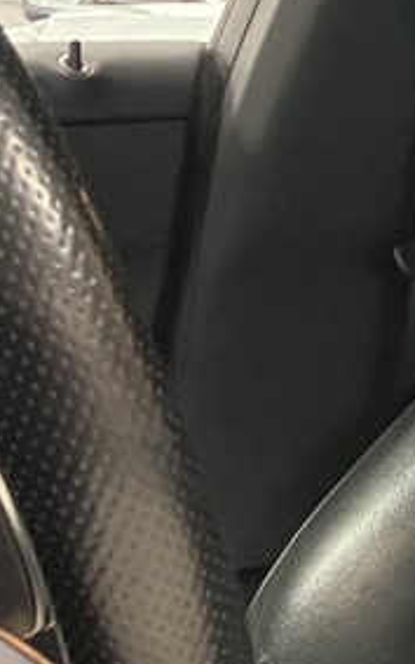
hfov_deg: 8.2
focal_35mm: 151
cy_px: 333
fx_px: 2731
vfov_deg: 13.9
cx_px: 863
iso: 400
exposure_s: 1/25
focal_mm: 3.99
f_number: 1.8
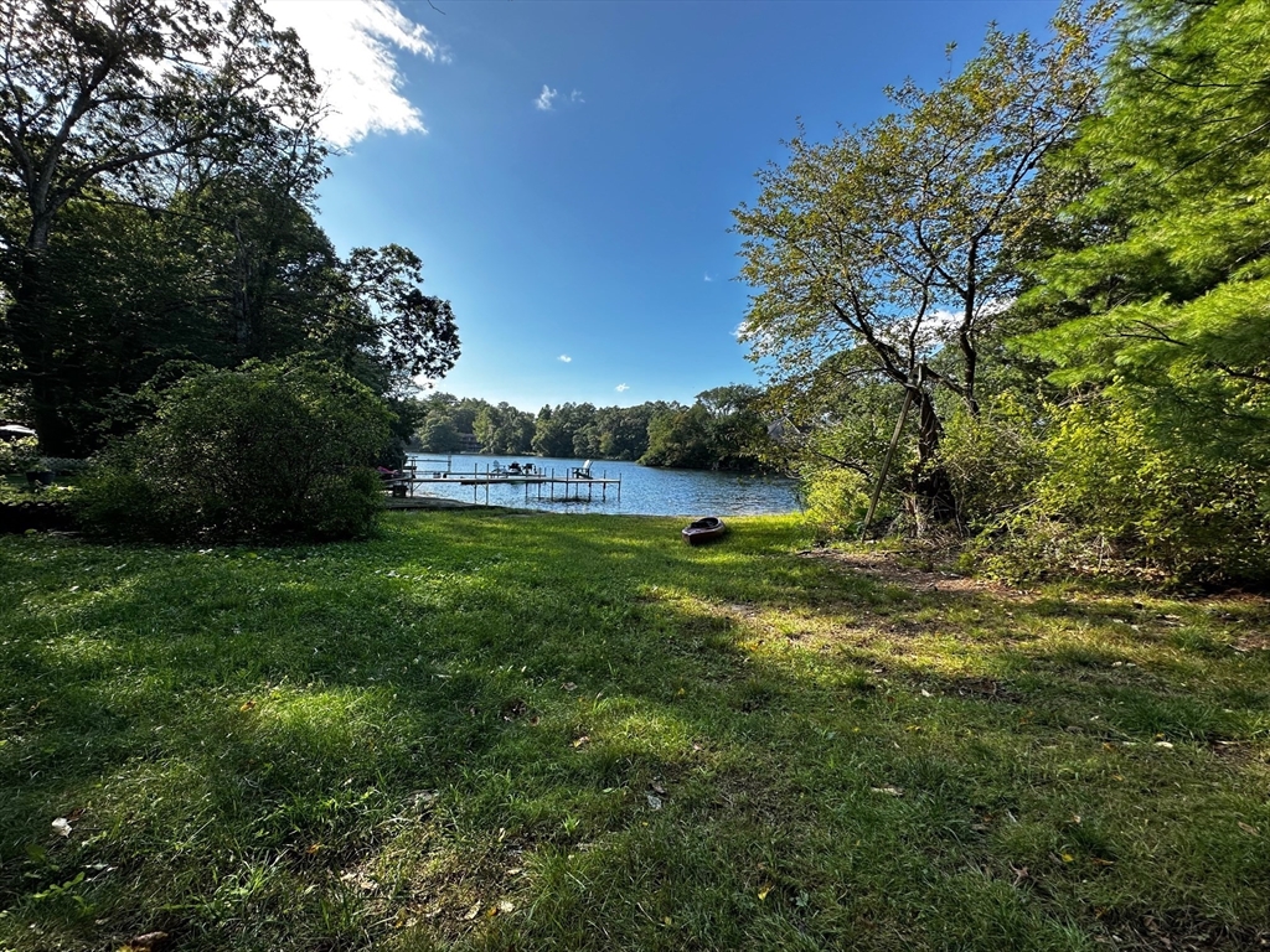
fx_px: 514
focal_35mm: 14
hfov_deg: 102.1
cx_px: 635
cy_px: 476
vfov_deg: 85.7
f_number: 2.2
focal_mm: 2.22
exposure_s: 1/868
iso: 50
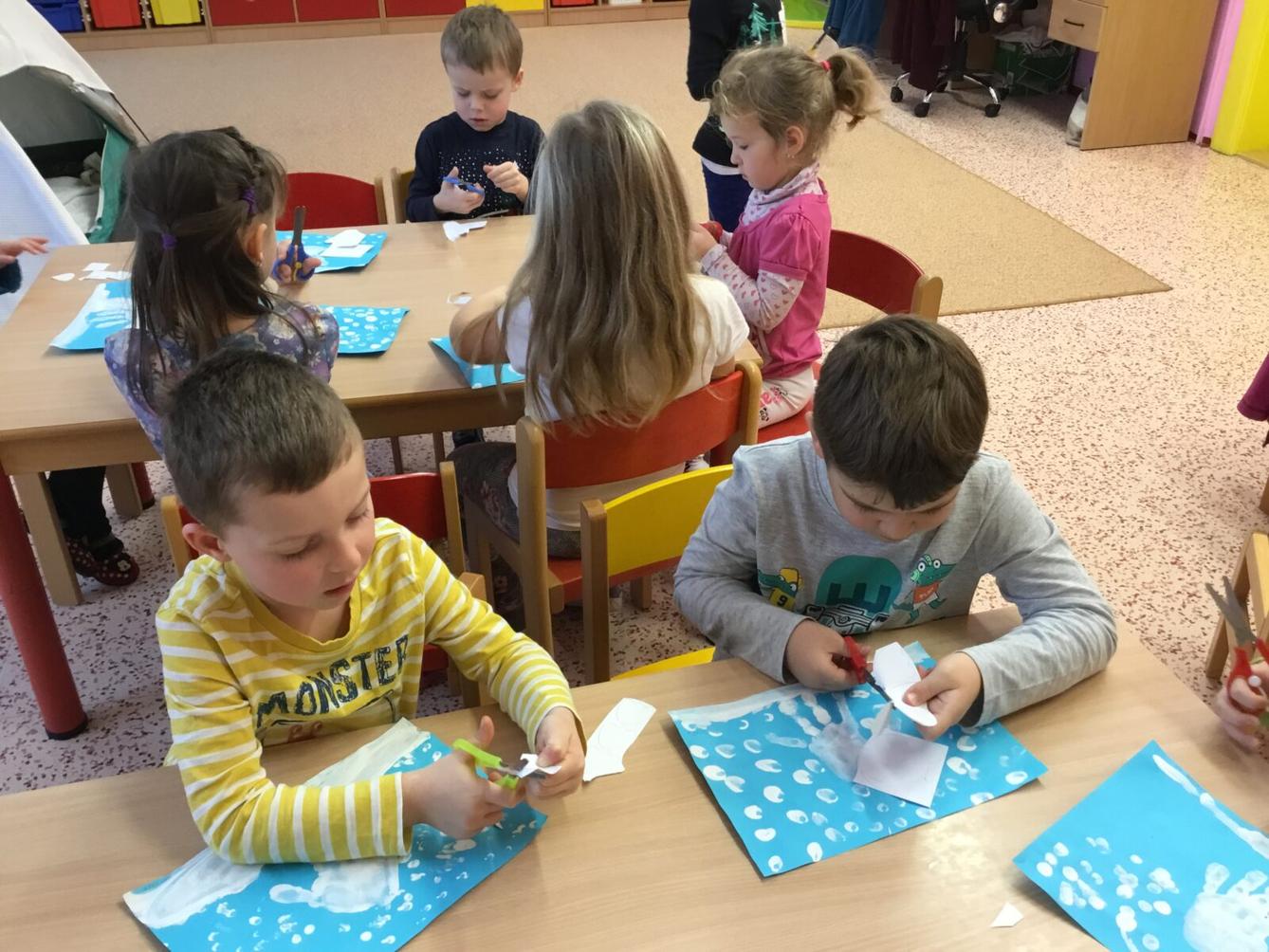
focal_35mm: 31
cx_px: 634
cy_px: 476
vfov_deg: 45.5
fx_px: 1137
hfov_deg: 58.3
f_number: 2.4
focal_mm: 3.3
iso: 125
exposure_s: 1/33
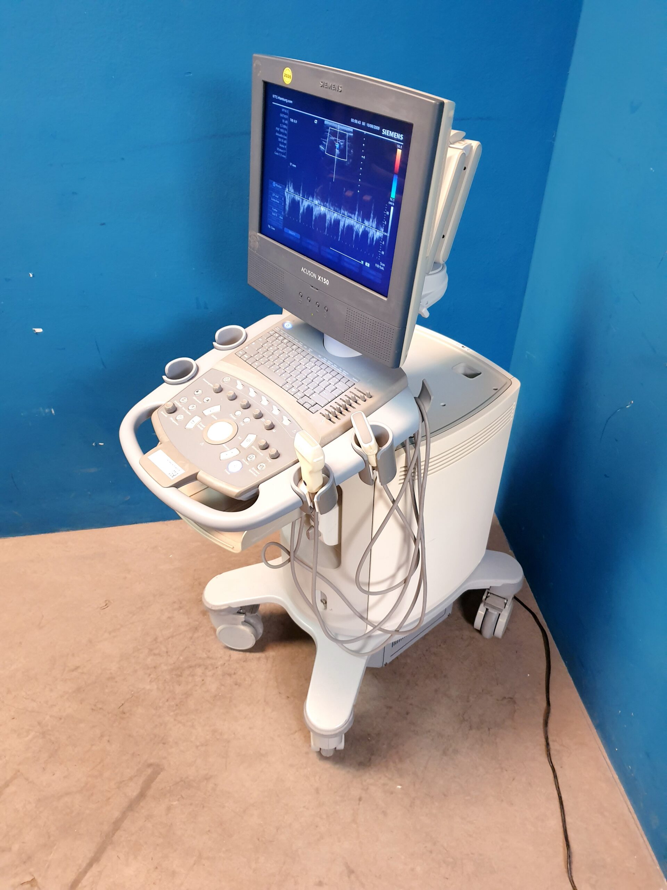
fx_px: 668
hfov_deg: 53.1
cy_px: 445
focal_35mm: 26
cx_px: 334
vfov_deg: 67.3
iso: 250
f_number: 1.5
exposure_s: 1/50
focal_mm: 4.3
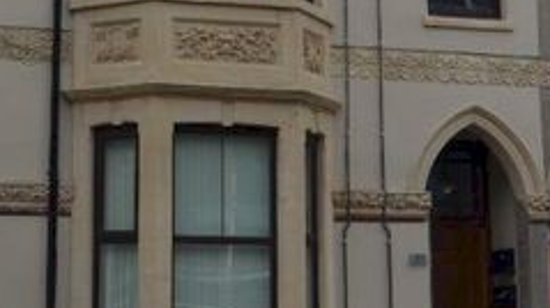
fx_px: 1341
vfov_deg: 13.0
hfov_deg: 23.1
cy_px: 28
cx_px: 196
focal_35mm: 92
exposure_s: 1/250
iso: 125
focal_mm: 20
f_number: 8
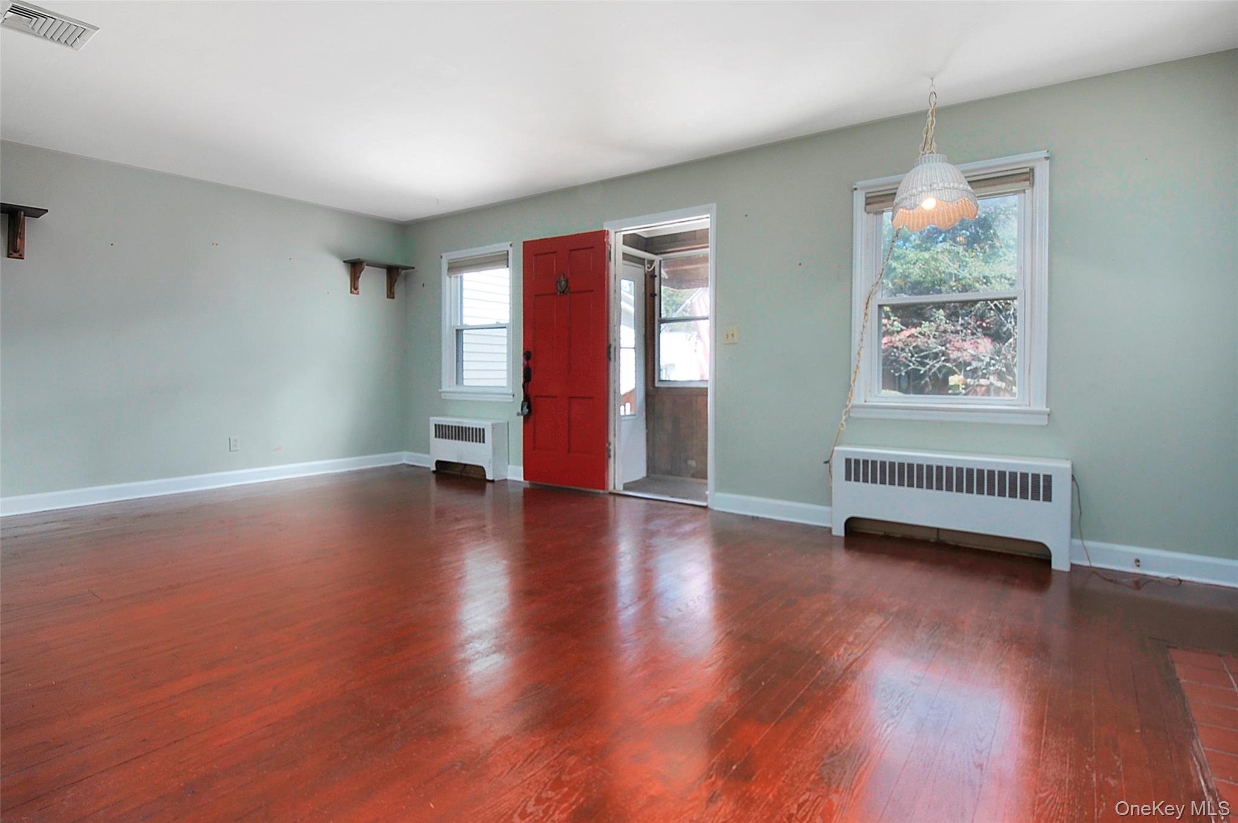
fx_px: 515
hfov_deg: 100.4
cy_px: 412
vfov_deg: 77.2
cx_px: 619
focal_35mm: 15
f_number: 14
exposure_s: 1/30
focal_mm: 10
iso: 200
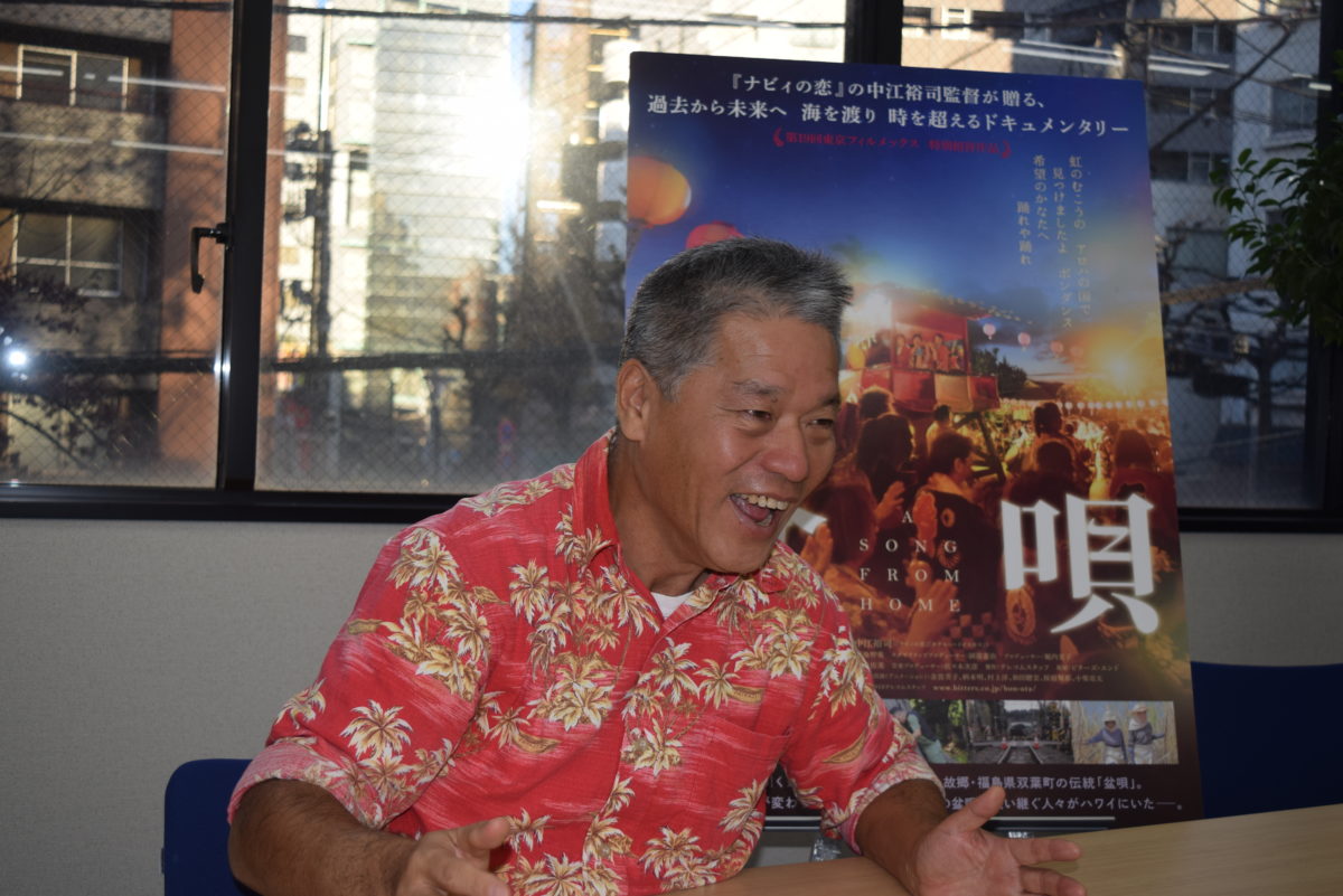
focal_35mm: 44
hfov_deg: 44.9
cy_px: 448
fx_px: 1623
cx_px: 672
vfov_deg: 30.9
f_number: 5
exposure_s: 1/200
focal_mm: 29
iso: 125
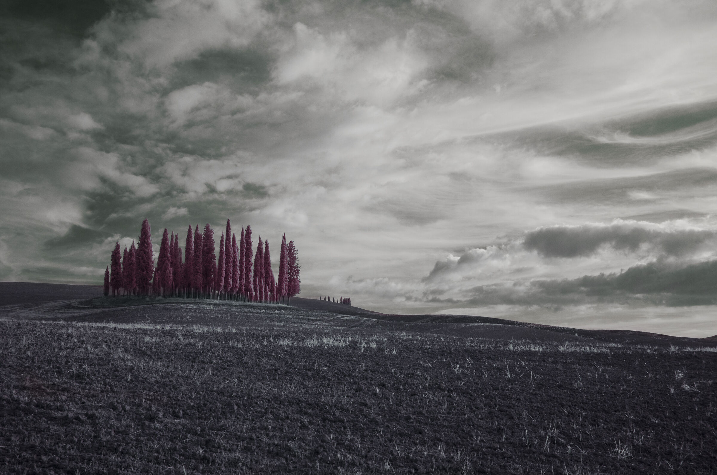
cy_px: 238
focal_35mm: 36
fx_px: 716
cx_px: 358
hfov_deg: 53.2
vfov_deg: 36.7
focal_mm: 24
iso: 200
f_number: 9
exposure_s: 1/125
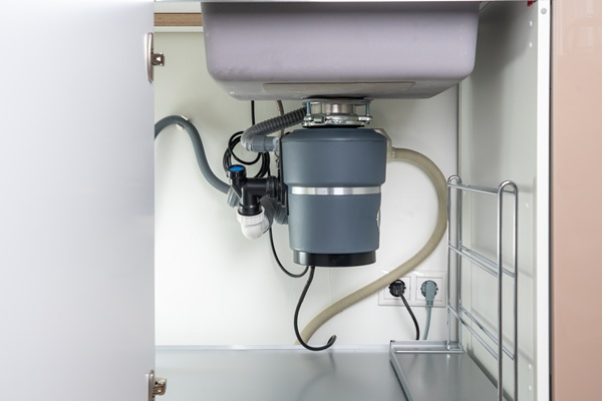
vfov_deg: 31.9
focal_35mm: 42
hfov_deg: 46.4
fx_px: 702
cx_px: 301
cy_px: 200
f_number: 9
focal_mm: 42
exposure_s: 1/100
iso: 400
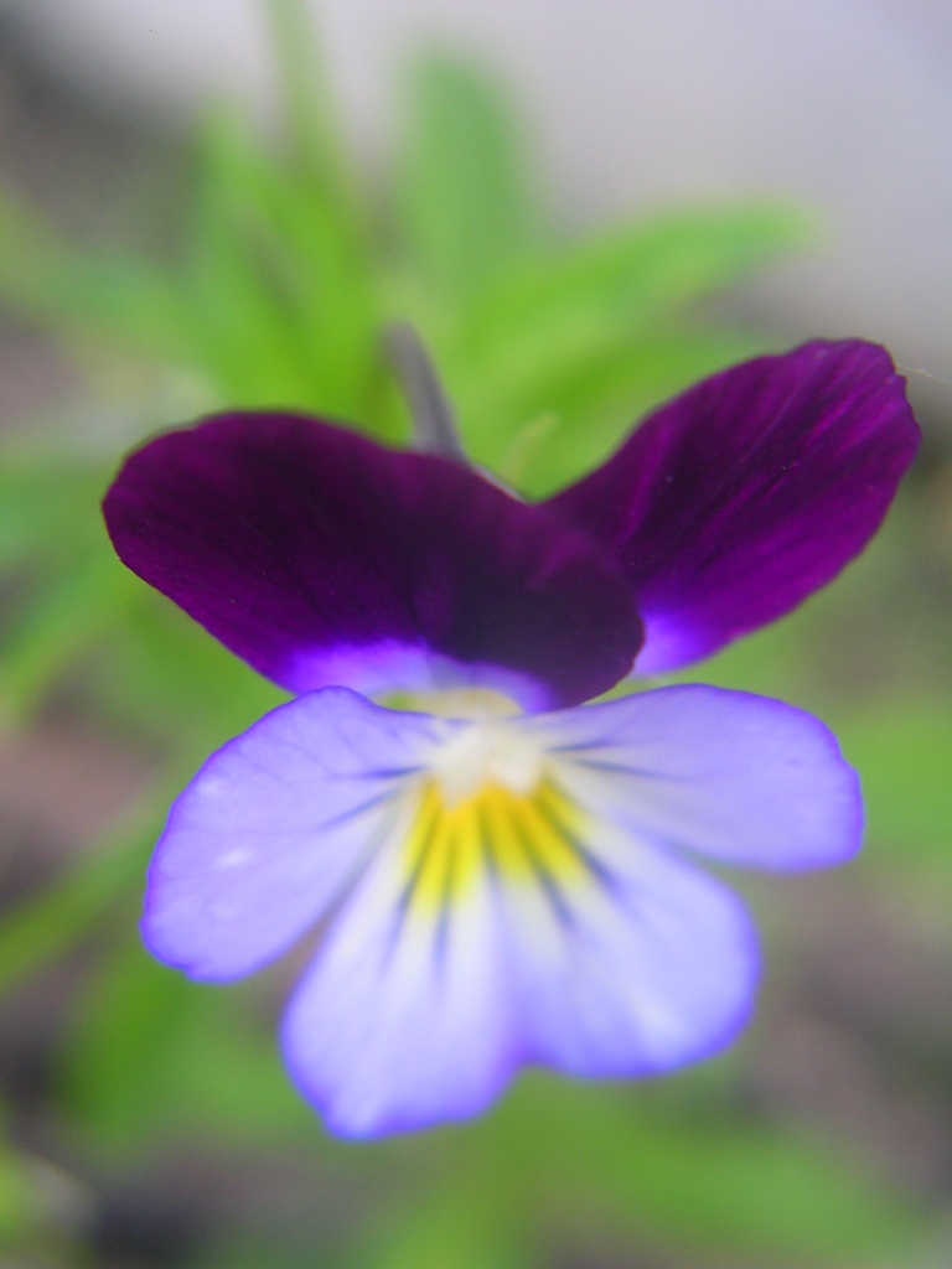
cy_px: 634
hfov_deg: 37.7
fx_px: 1393
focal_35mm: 38
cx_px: 476
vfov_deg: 49.0
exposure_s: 1/44.5
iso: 50
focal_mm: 5.8
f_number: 2.8
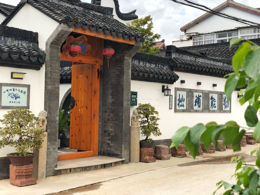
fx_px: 391
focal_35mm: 52
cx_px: 130
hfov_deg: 36.8
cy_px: 98
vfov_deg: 28.0
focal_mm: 6
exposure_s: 1/470
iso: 16
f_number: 2.4
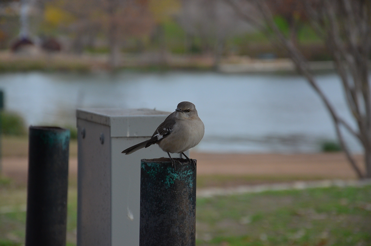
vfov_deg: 8.7
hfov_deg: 13.1
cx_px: 186
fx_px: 1620
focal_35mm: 158
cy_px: 123
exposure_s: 1/1000
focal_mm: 105
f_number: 8
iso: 800
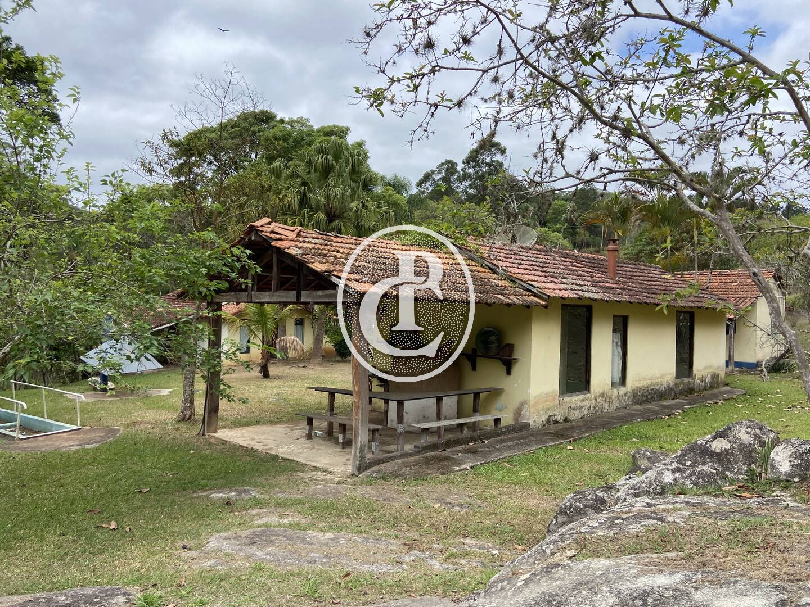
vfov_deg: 53.1
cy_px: 304
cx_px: 405
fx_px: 608
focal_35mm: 26
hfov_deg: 67.3
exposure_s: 1/2066
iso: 32
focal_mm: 4.25
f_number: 1.8
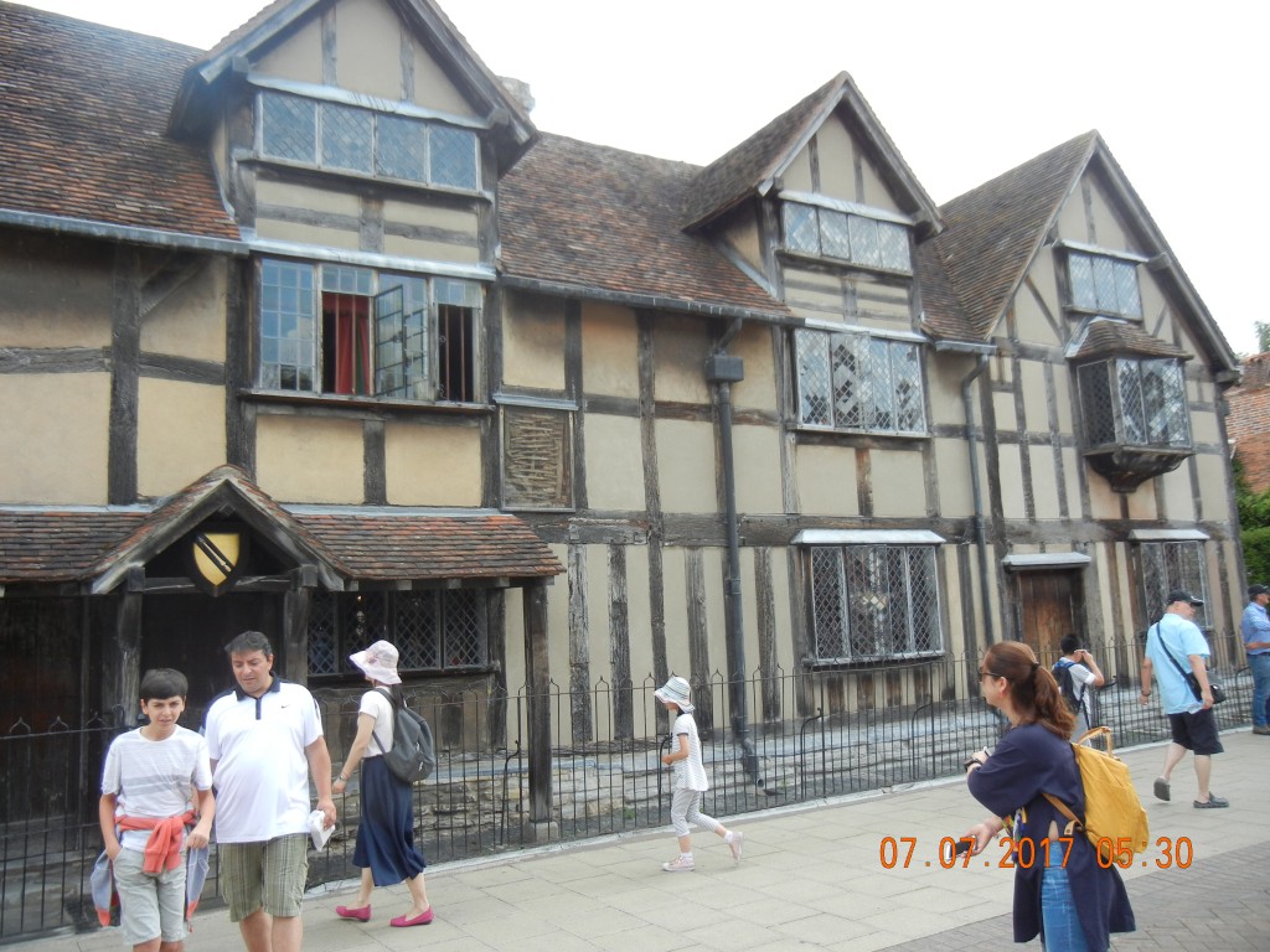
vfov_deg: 46.8
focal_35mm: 30
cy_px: 476
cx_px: 635
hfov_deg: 60.0
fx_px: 1101
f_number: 3.5
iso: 160
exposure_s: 1/387
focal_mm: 5.4
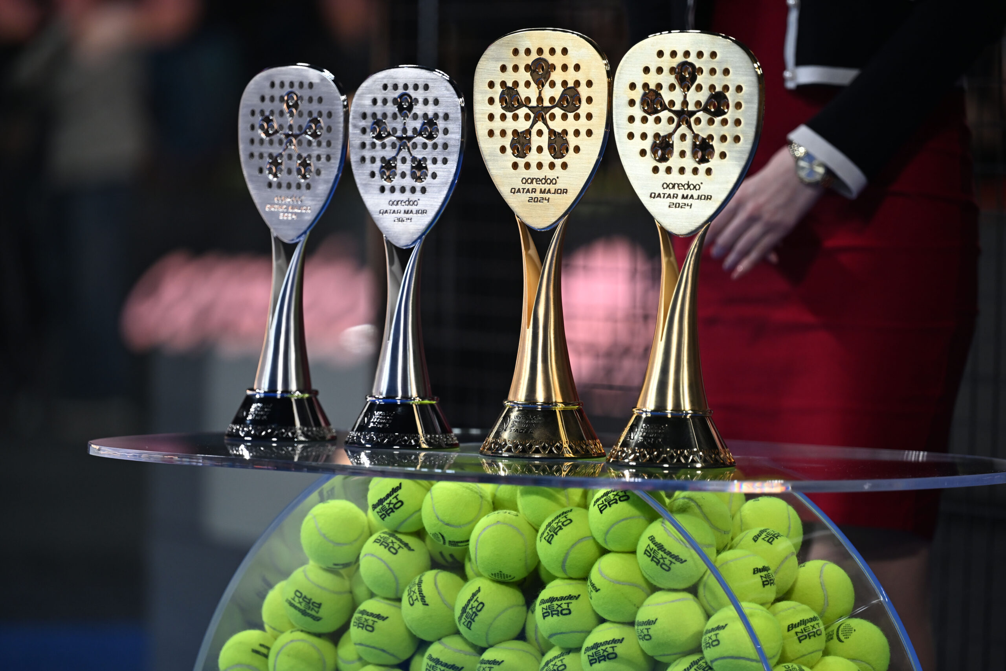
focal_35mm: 180
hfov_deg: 11.4
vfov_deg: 7.6
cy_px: 336
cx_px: 503
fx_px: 5030
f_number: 2.8
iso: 640
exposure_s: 1/500
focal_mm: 180
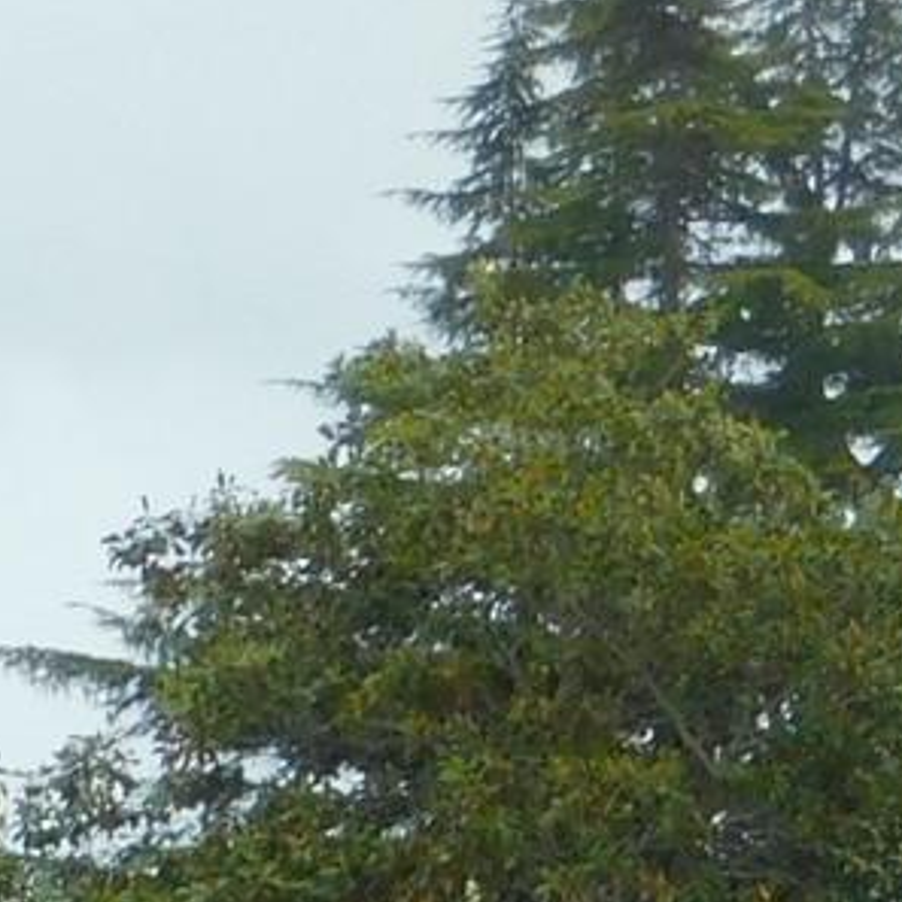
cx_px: -2162
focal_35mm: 603
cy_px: 1828
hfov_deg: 2.8
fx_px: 17777
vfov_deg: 2.9
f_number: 4.6
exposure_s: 1/320
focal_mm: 17.6
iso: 125
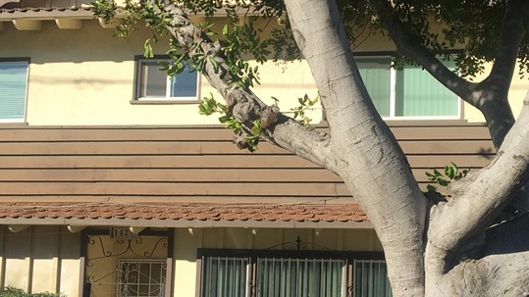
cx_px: 326
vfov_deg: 19.9
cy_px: 209
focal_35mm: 60
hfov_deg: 34.7
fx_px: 841
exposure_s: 1/1399
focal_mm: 4.15
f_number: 2.2
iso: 25
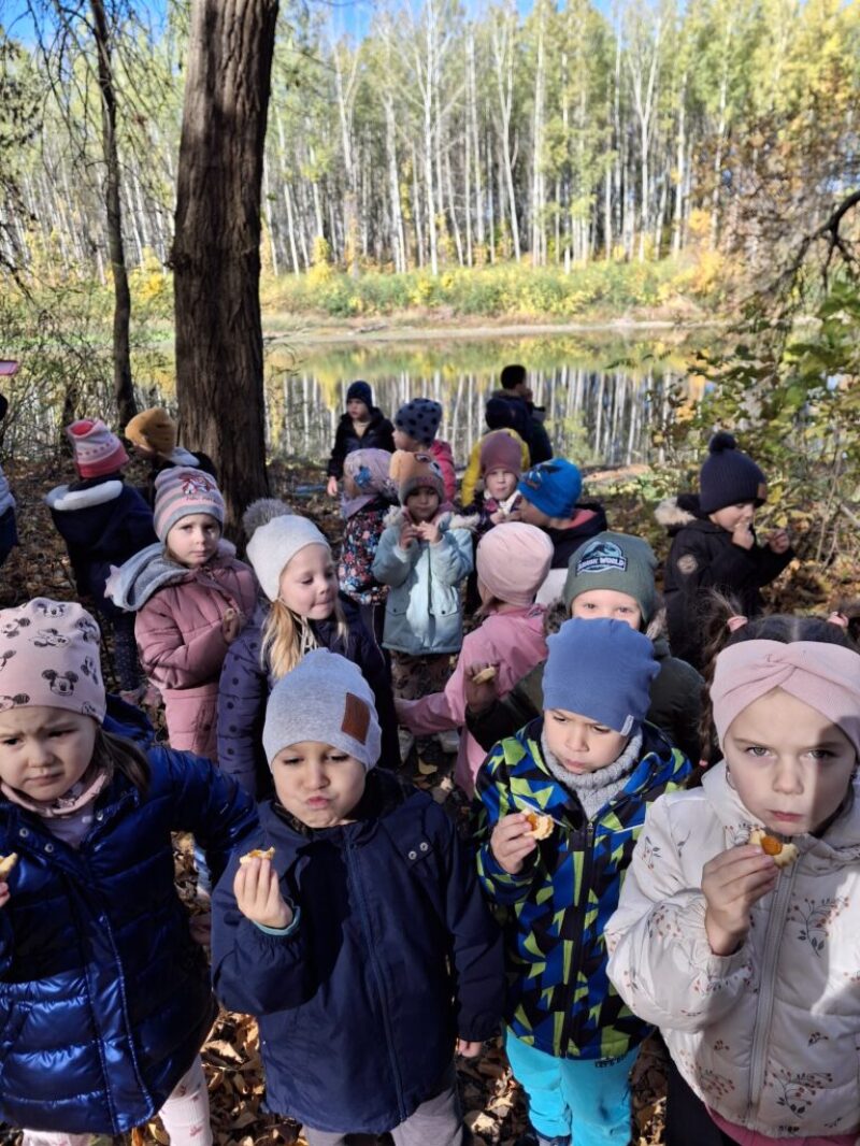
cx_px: 430
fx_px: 828
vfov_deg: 69.4
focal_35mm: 25
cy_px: 573
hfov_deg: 54.9
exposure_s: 1/288
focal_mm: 4.69
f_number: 1.8
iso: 25
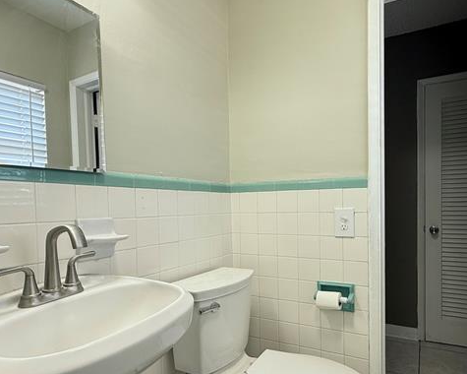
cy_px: 214
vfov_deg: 60.6
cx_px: 264
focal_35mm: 23
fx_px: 318
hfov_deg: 72.3
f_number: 2.2
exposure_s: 1/99
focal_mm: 2.22
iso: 80
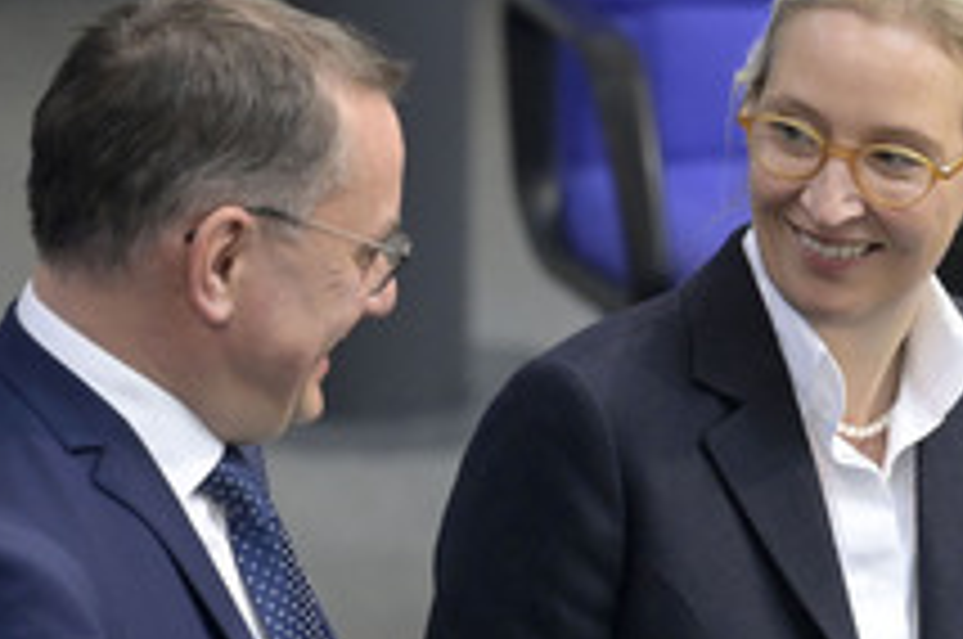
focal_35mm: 717
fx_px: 19151
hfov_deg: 2.9
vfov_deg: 1.9
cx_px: 754
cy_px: 508
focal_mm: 340
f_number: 5.6
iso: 8000
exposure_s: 1/400
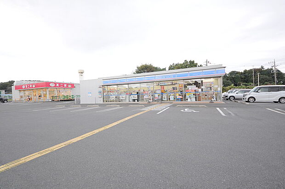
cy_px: 94
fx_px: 130
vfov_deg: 71.8
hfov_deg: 95.1
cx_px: 142
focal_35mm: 16
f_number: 5
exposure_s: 1/100
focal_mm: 11
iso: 400
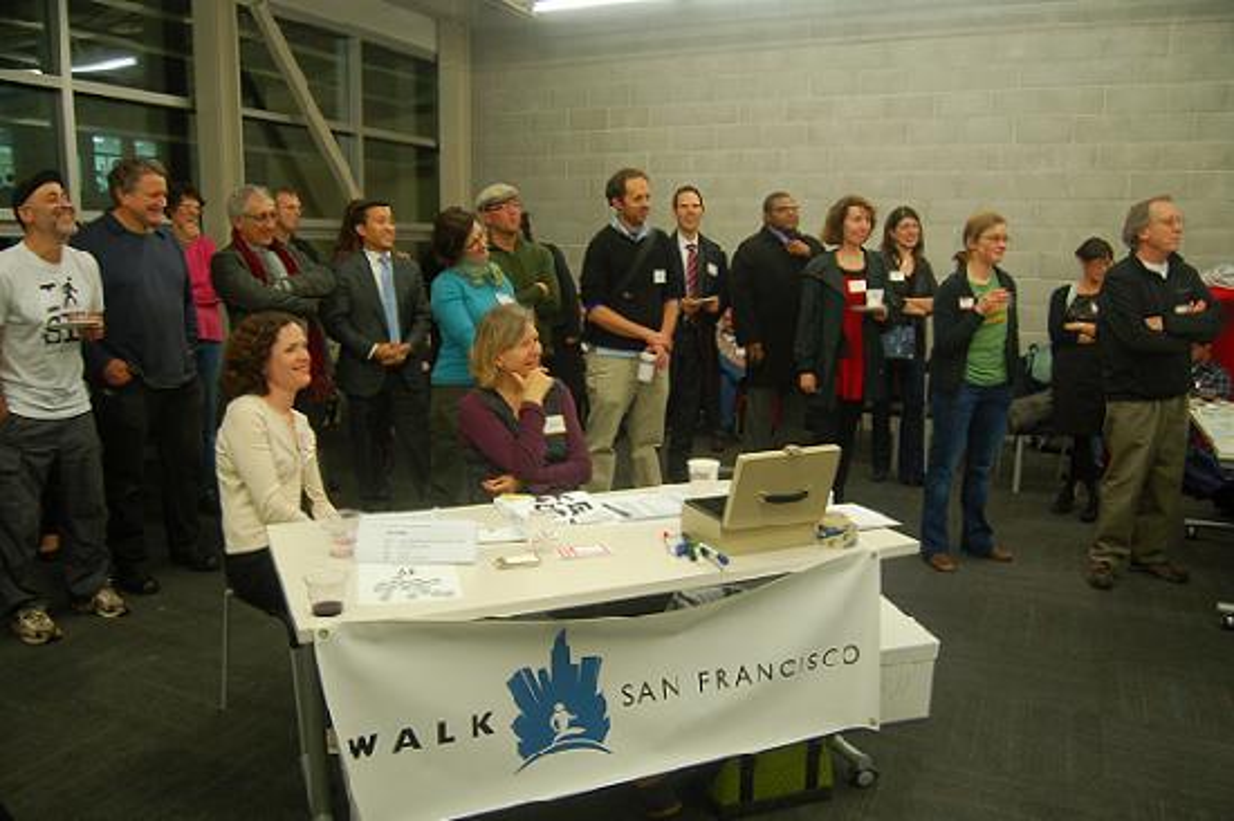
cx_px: 617
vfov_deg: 47.9
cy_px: 410
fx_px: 925
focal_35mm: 27
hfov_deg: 67.4
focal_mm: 18
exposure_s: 1/25
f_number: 3.5
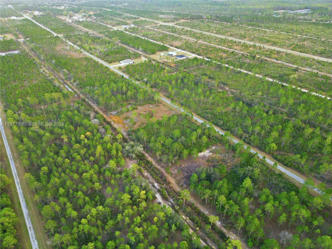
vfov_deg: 56.8
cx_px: 166
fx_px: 230
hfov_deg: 71.6
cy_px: 124
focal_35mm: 24
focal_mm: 6.7
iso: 100
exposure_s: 1/60
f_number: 1.7
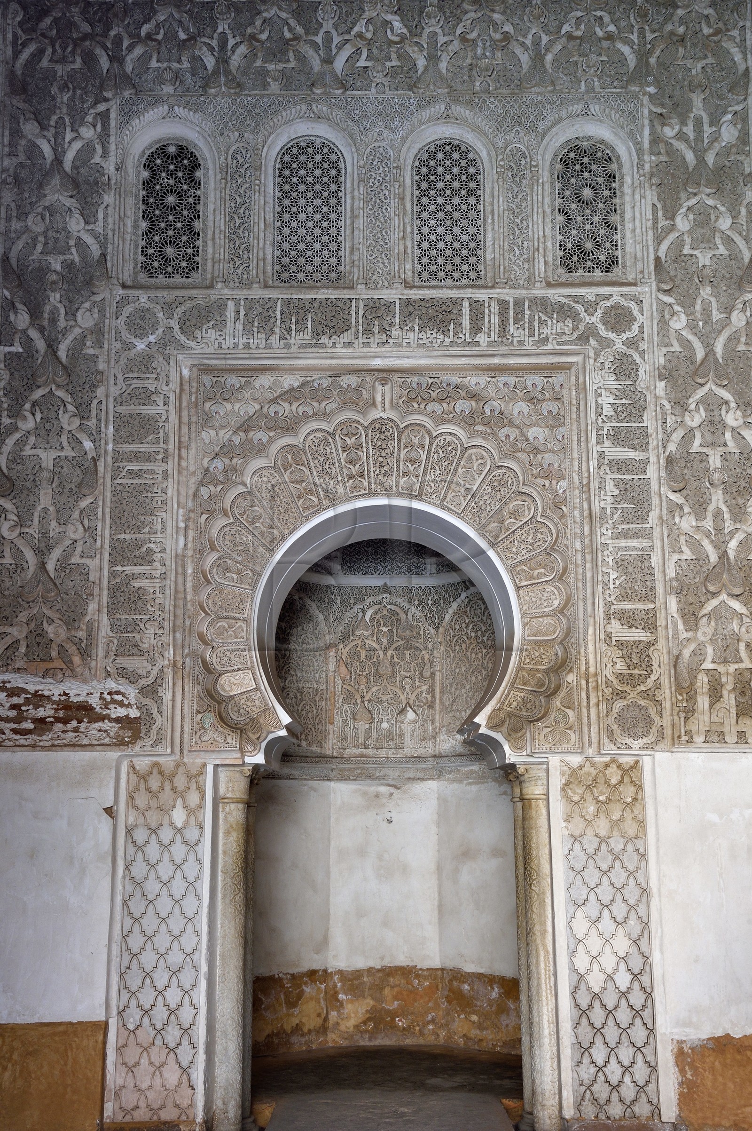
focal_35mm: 42
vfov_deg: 46.4
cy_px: 566
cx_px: 376
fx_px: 1318
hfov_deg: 31.8
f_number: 8
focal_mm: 42
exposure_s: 1/60
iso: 800
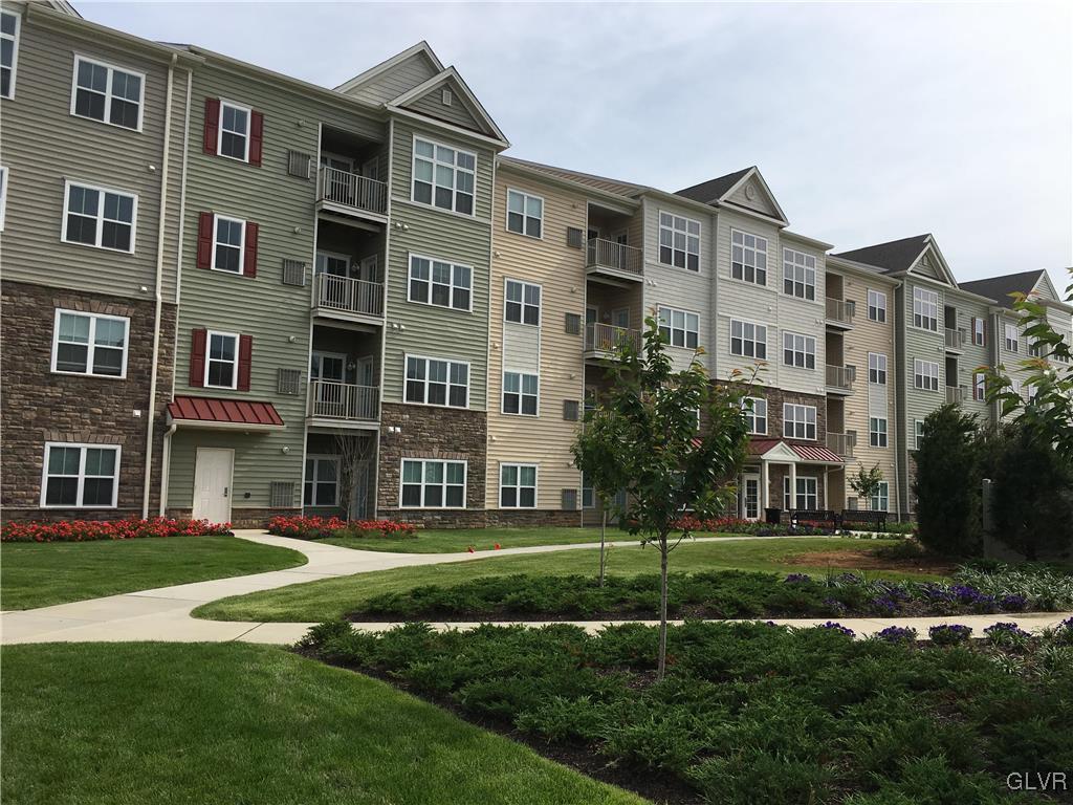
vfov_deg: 48.2
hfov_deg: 61.7
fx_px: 899
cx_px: 536
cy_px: 402
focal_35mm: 29
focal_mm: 4.15
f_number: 2.2
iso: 25
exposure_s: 1/2198
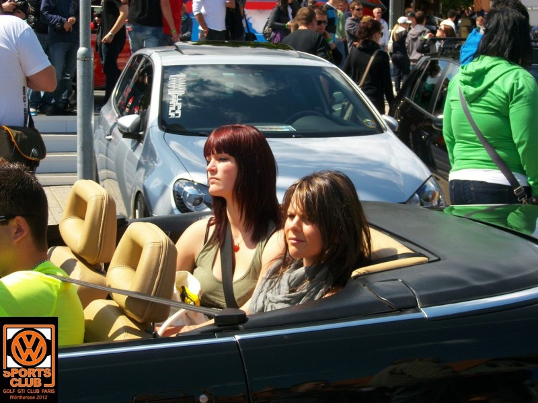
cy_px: 202
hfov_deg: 23.8
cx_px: 269
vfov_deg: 18.0
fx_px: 1274
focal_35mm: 82
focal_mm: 13.7
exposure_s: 1/404
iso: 80
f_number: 4.6
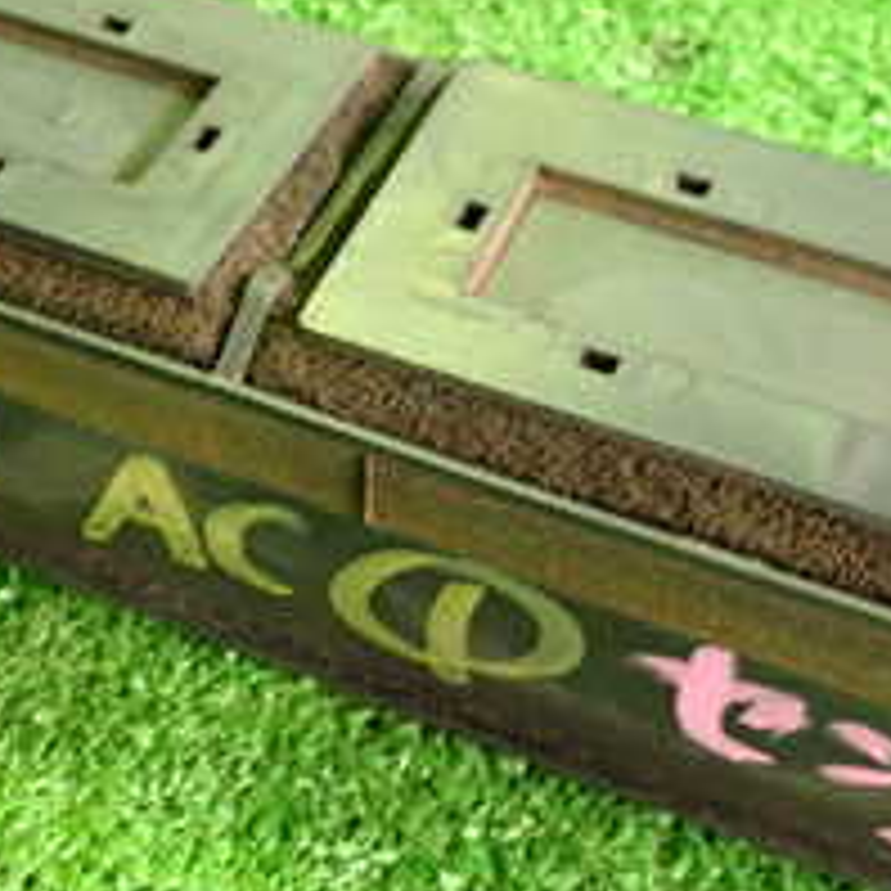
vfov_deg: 25.7
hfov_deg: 25.7
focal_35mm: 67
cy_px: 518
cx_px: 418
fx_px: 1951
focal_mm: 4.5
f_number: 2
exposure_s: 1/30
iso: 320
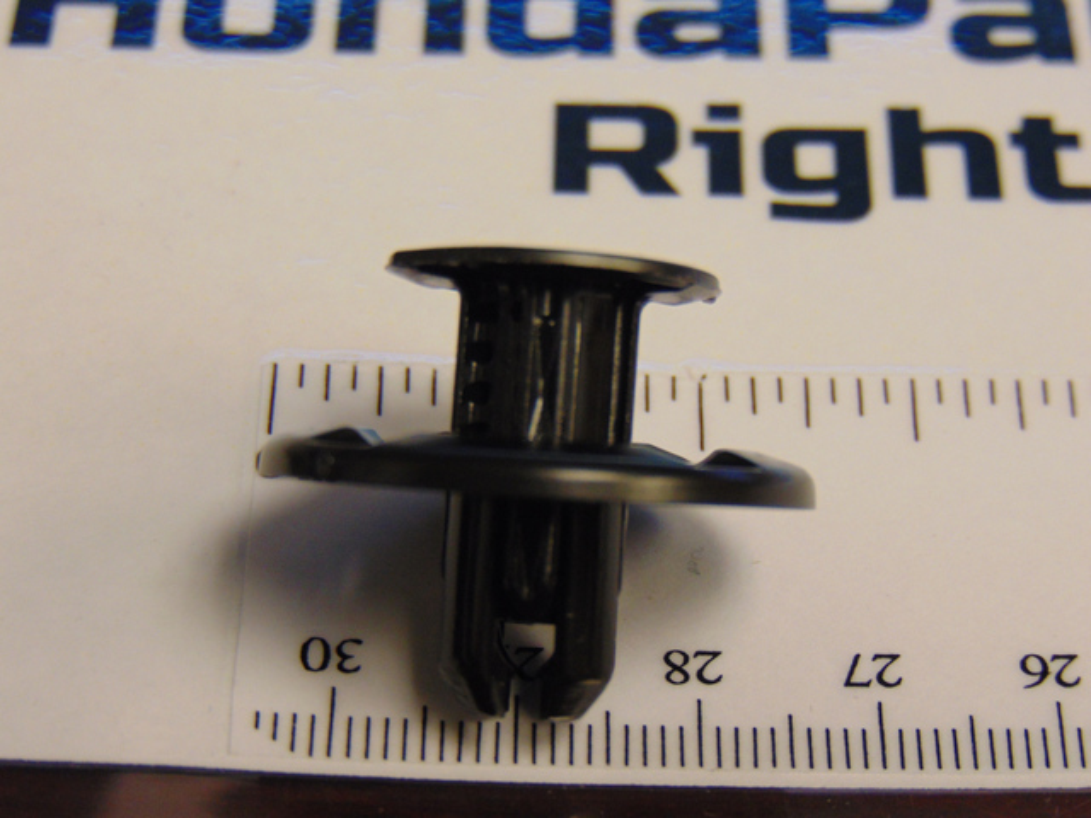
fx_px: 3404
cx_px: 546
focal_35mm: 108
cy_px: 409
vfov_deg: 13.7
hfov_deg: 18.2
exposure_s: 1/30
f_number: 3.9
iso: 320
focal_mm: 19.4
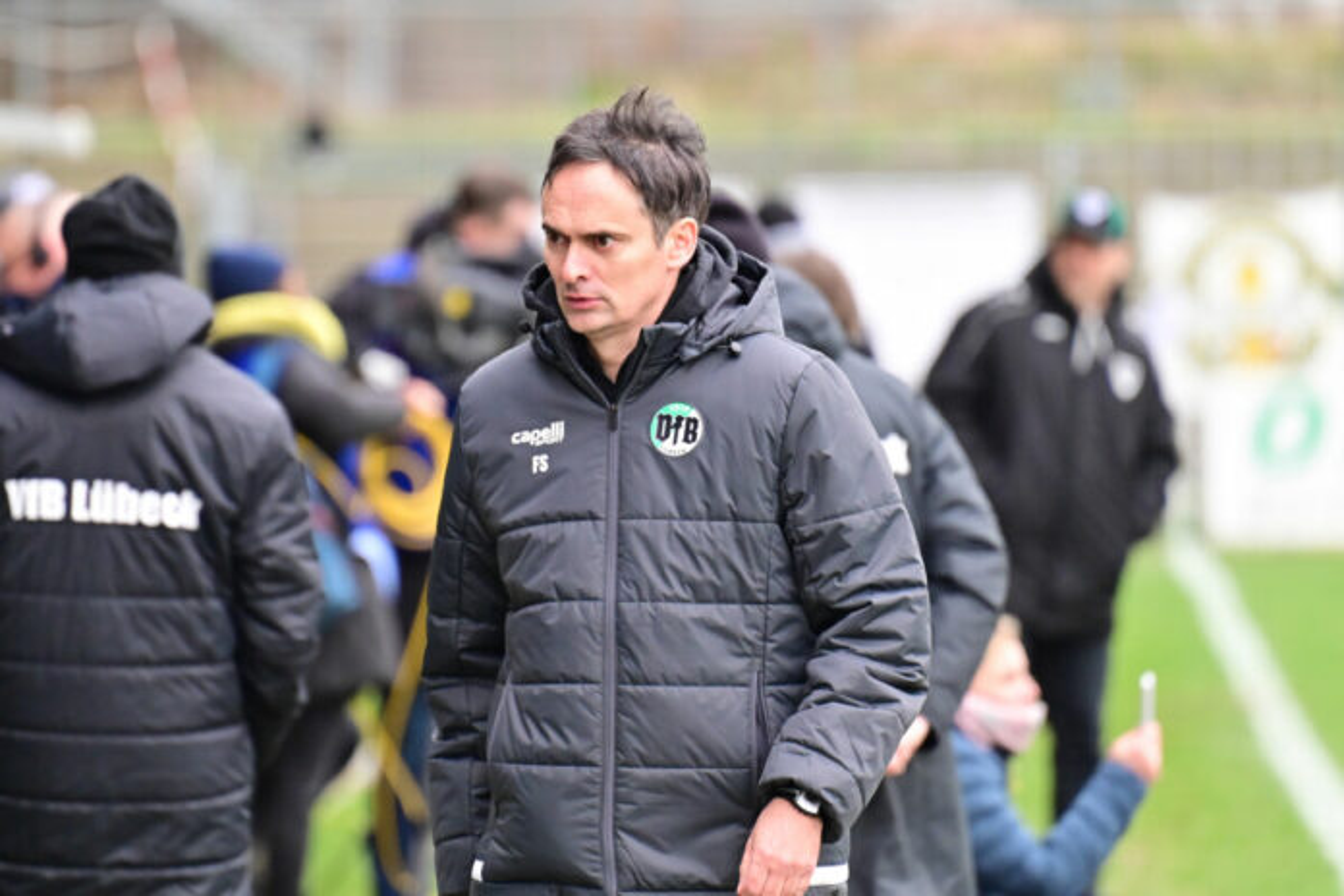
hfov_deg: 7.4
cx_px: 672
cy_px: 448
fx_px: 10453
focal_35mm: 280
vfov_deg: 4.9
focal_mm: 280
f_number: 4
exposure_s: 1/1250
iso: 3200
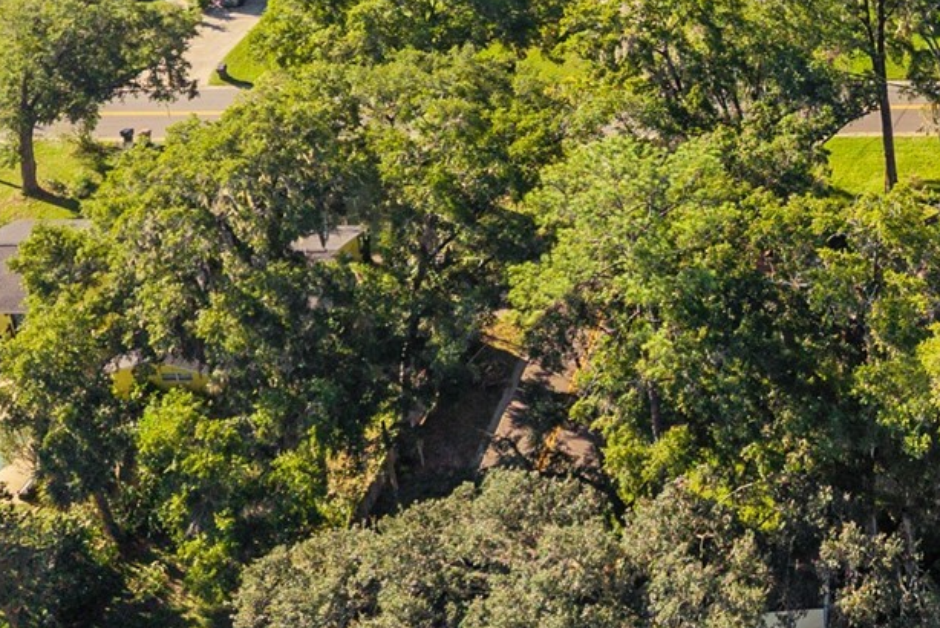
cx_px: 1062
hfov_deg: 27.9
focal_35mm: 65
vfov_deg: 19.2
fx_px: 1698
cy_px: -213
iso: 340
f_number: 1.8
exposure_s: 1/3000
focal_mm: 8.67
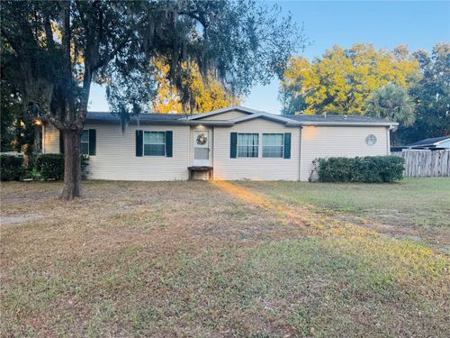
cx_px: 225
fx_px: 312
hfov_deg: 71.6
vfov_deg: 56.8
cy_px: 169
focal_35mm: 24
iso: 64
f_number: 1.78
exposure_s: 1/204
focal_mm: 6.76
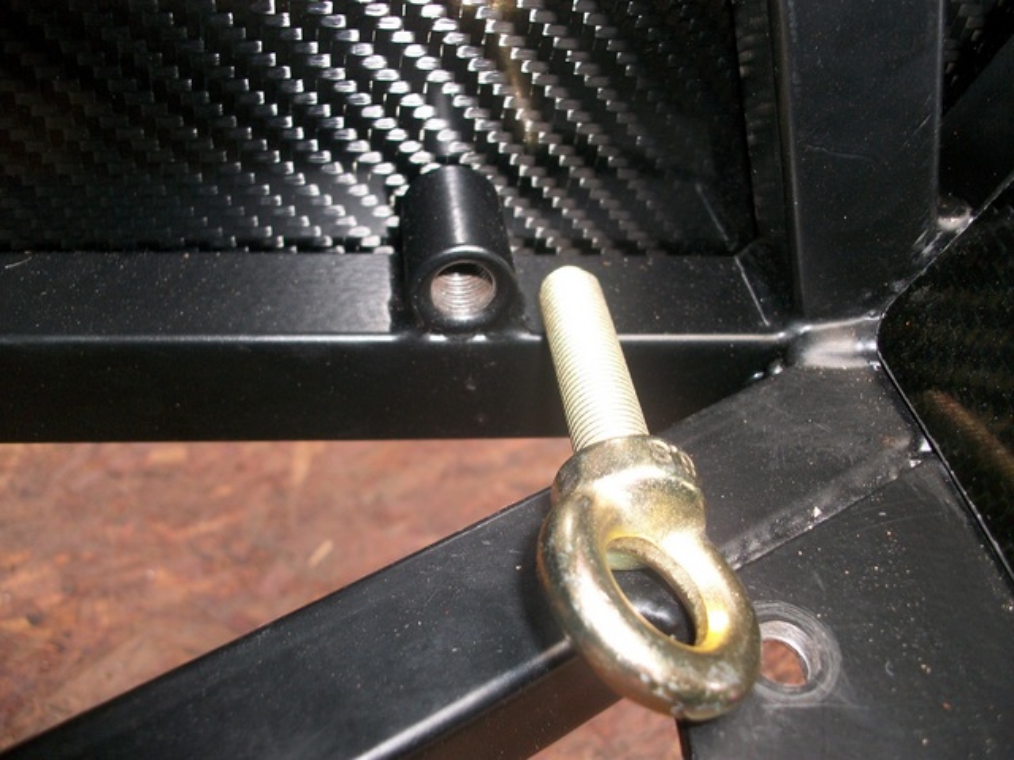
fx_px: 908
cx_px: 507
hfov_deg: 58.4
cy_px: 380
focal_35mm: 31
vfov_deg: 45.4
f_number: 2.9
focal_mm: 5.7
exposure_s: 1/40
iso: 125
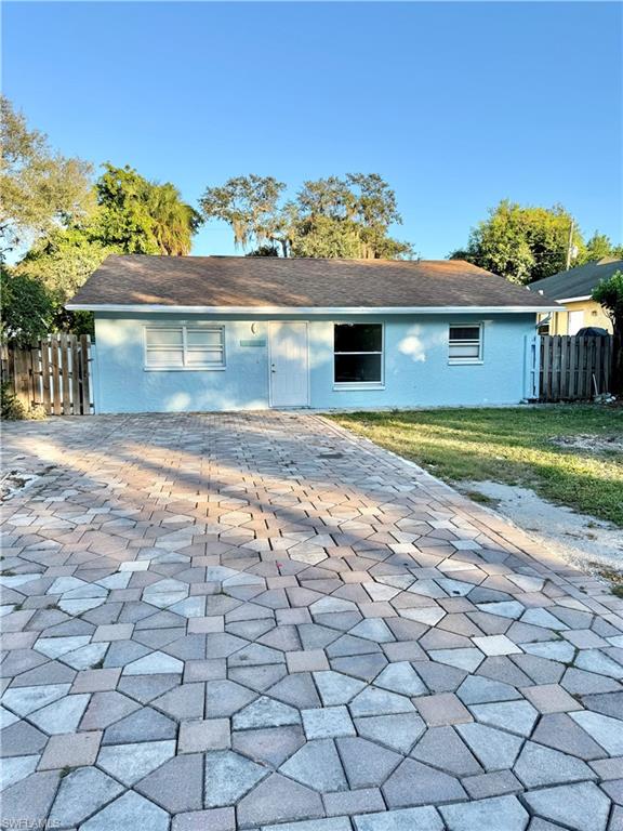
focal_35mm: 24
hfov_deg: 56.8
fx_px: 576
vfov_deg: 71.6
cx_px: 312
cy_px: 416
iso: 80
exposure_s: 1/1553
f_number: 1.78
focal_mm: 6.76
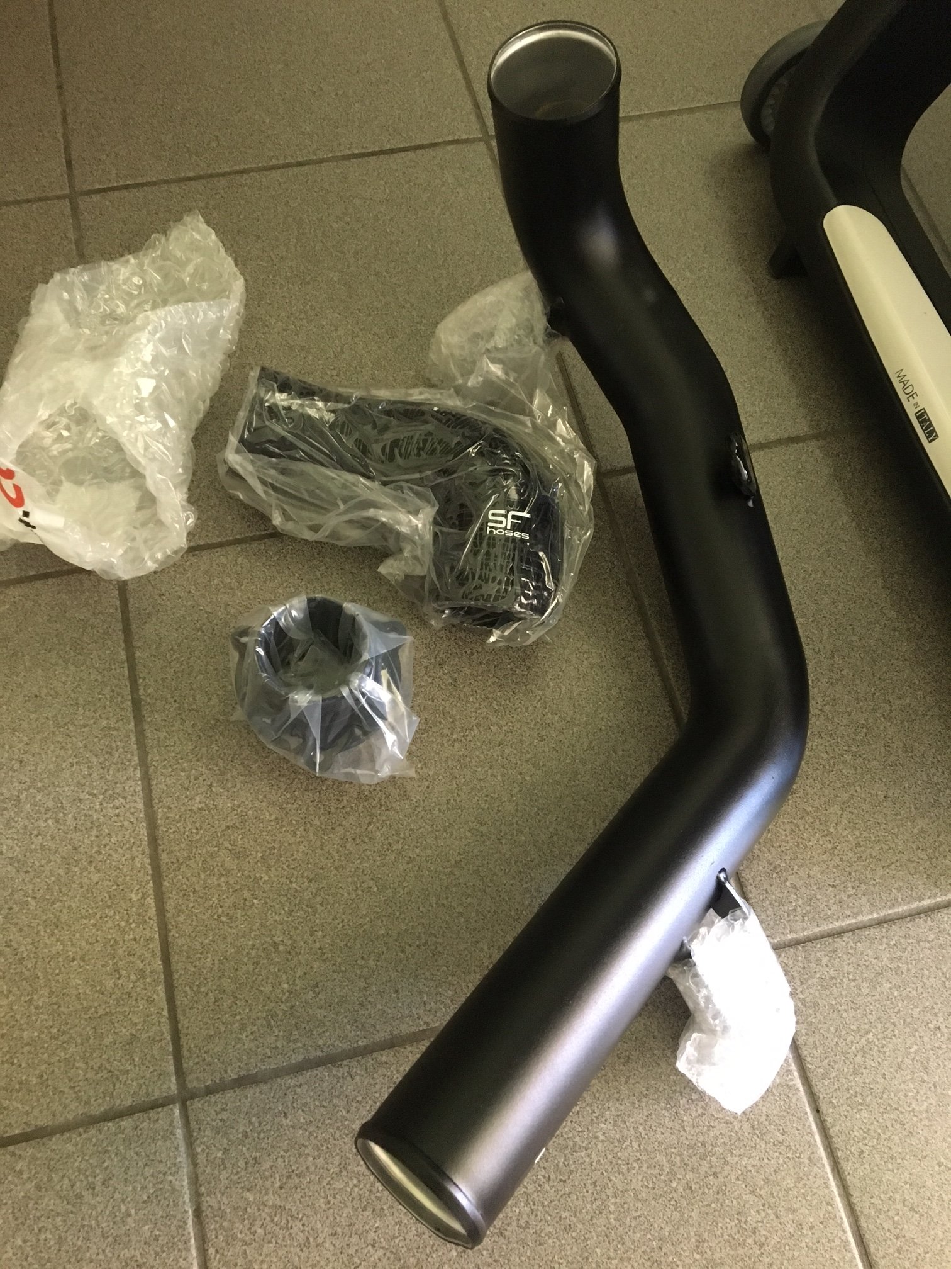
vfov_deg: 61.7
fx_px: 1062
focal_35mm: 29
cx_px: 476
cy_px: 634
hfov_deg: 48.2
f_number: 2.2
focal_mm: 4.15
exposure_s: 1/17
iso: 250
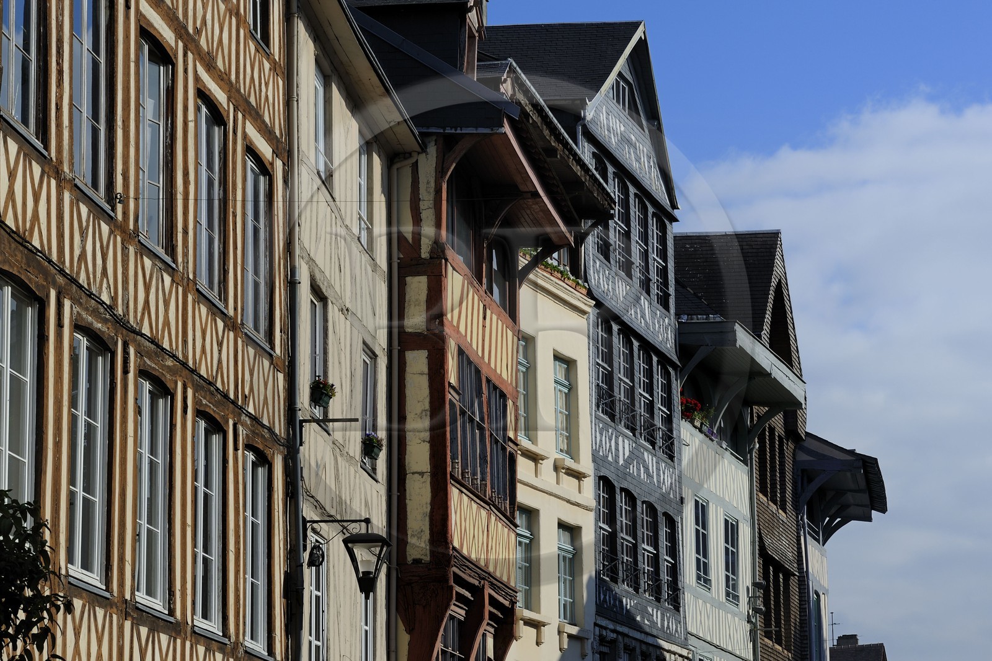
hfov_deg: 20.4
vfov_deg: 13.7
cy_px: 330
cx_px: 496
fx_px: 2755
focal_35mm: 100
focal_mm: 100
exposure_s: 1/200
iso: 200
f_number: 16
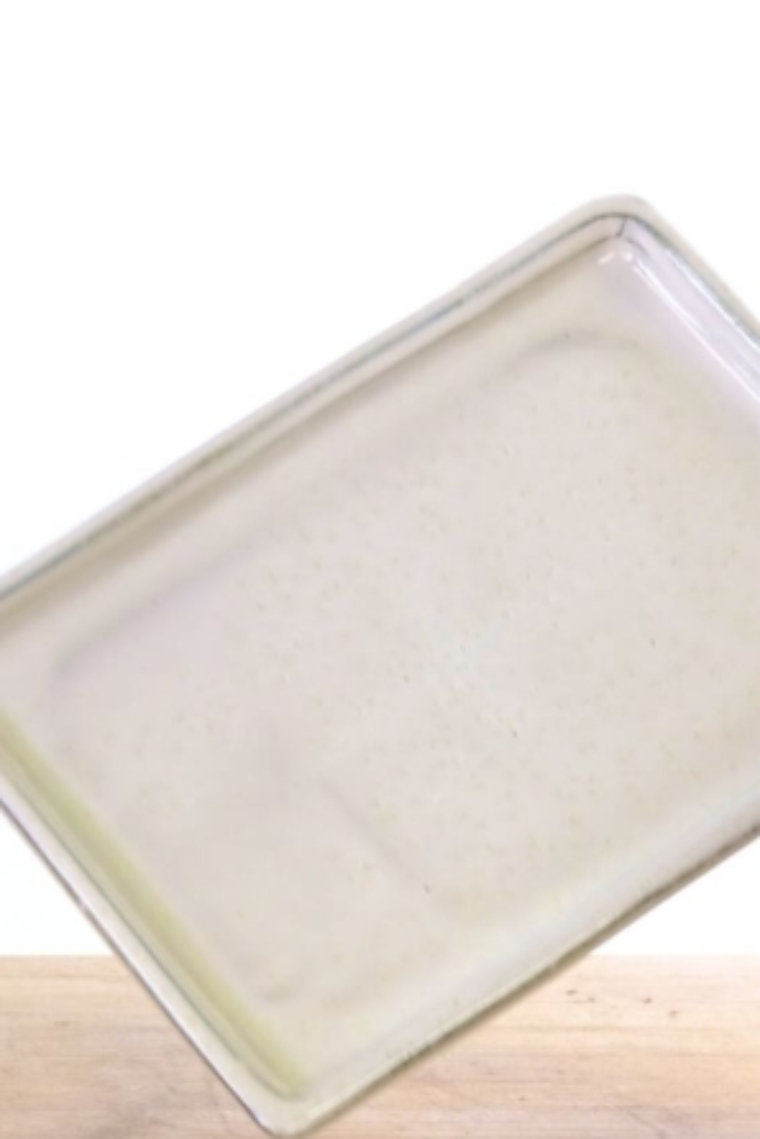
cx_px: 435
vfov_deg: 9.1
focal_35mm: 227
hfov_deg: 6.1
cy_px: 458
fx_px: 7182
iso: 2500
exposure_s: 1/8
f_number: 13
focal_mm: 99.8
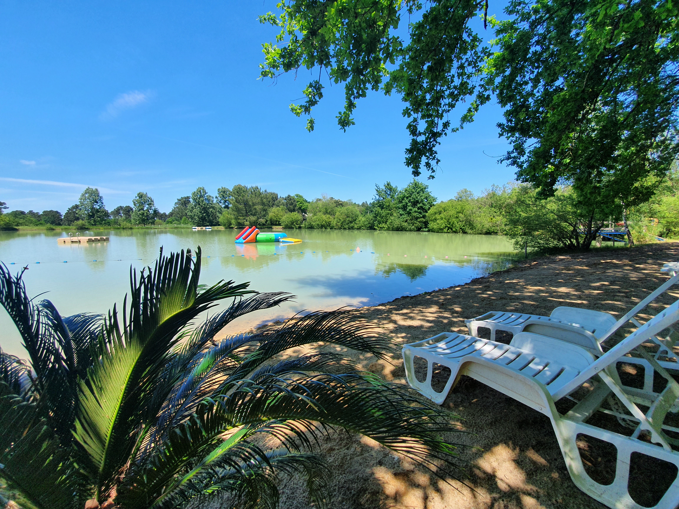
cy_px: 254
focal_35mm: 13
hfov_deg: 106.2
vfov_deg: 89.9
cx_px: 340
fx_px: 255
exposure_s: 1/722
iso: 50
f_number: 2.2
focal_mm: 1.8
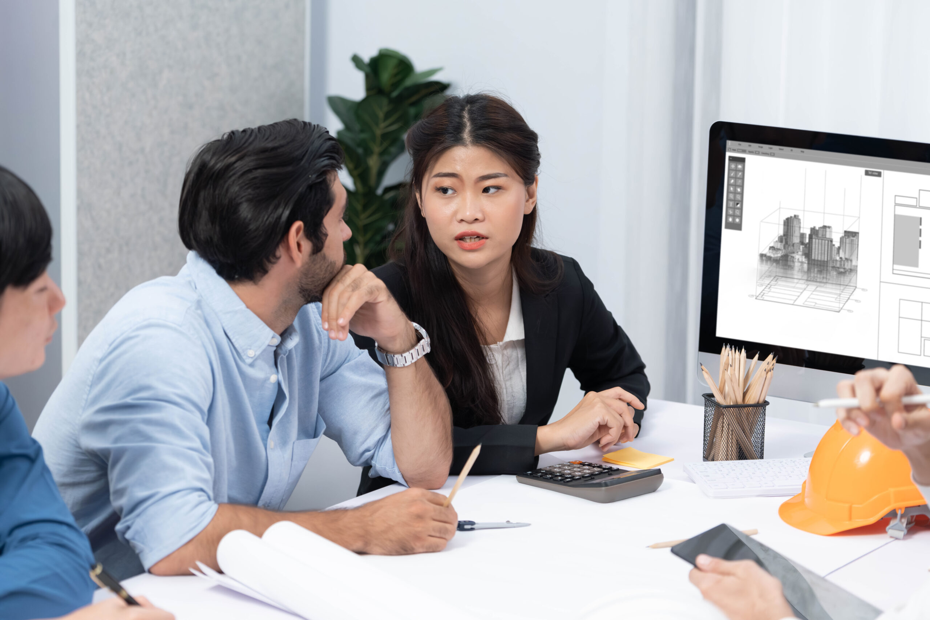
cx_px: 465
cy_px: 310
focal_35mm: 113
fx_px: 2919
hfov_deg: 18.1
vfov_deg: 12.1
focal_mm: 113
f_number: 4
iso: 800
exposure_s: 1/200
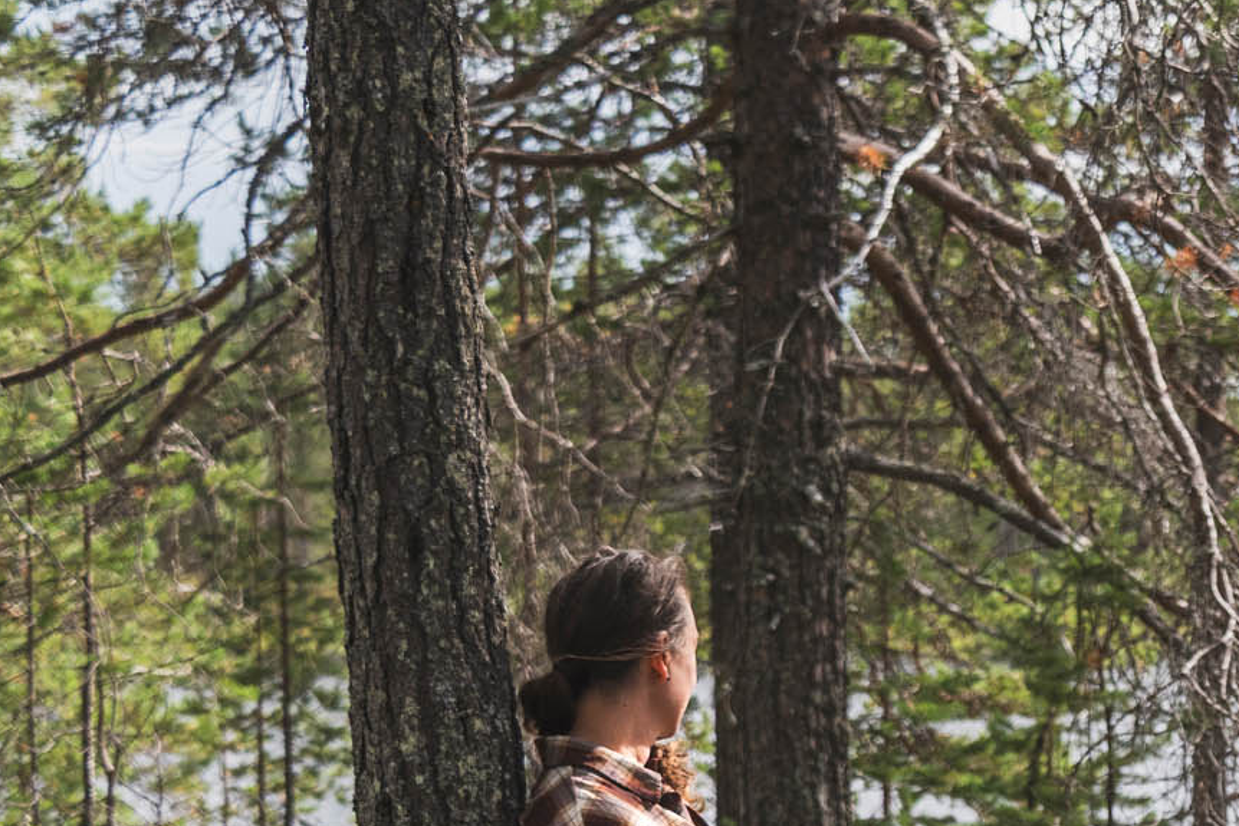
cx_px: 1353
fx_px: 3993
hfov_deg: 17.1
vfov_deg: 11.6
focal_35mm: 116
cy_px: 919
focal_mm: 50
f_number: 5.6
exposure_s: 1/1250
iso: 200
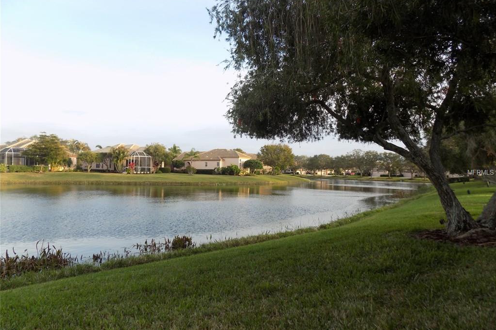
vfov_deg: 53.1
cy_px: 173
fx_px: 331
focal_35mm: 24
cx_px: 248
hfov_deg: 73.8
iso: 80
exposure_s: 1/160
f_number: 3.1
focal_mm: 4
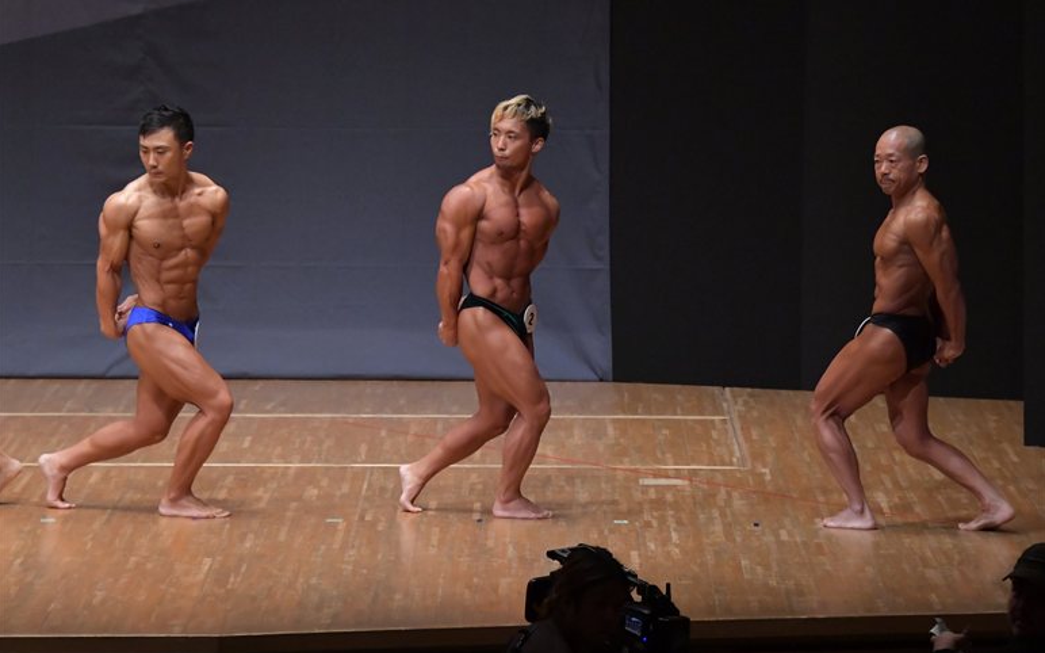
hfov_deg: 9.5
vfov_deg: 5.9
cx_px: 522
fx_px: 6321
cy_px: 306
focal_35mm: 222
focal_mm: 145
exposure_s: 1/400
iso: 6400
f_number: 5.6
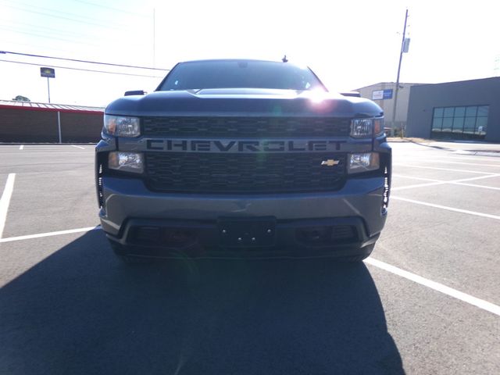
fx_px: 347
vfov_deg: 56.8
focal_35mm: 24
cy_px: 188
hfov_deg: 71.6
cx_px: 250
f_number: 11.07
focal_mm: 4.3
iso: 127
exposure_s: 1/60
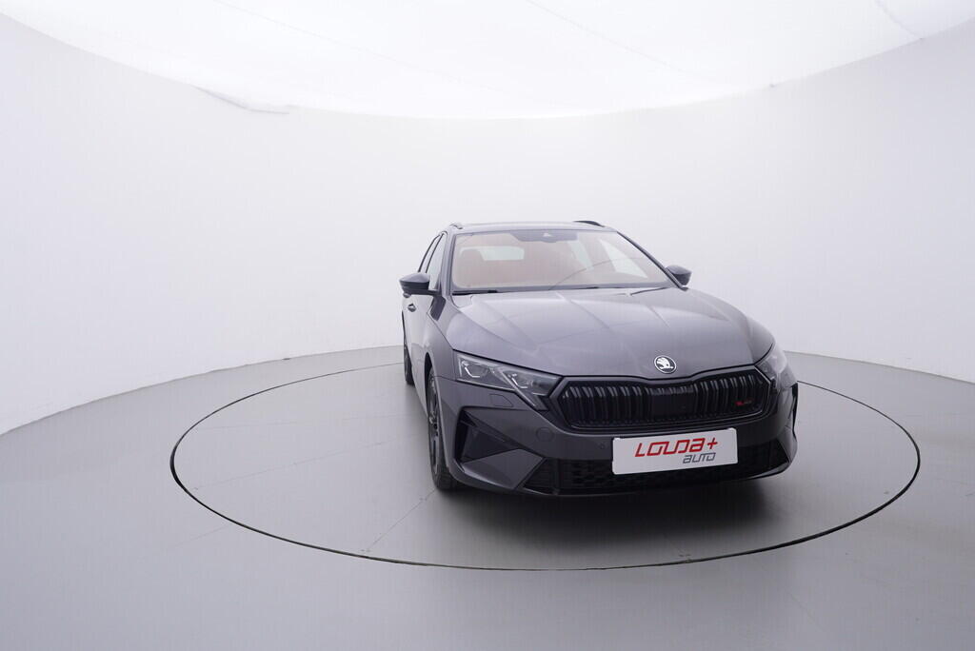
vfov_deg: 56.2
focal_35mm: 22
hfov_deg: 77.3
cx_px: 488
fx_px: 610
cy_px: 326
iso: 200
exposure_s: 1/80
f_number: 5
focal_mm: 15
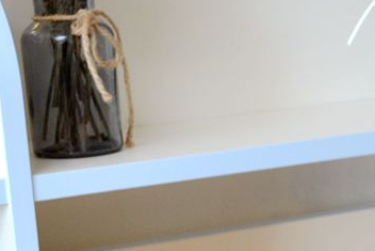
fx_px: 1678
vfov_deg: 8.3
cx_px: 393
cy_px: 415
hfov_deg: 12.6
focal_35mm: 161
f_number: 4.5
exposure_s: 1/60
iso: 400
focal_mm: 28
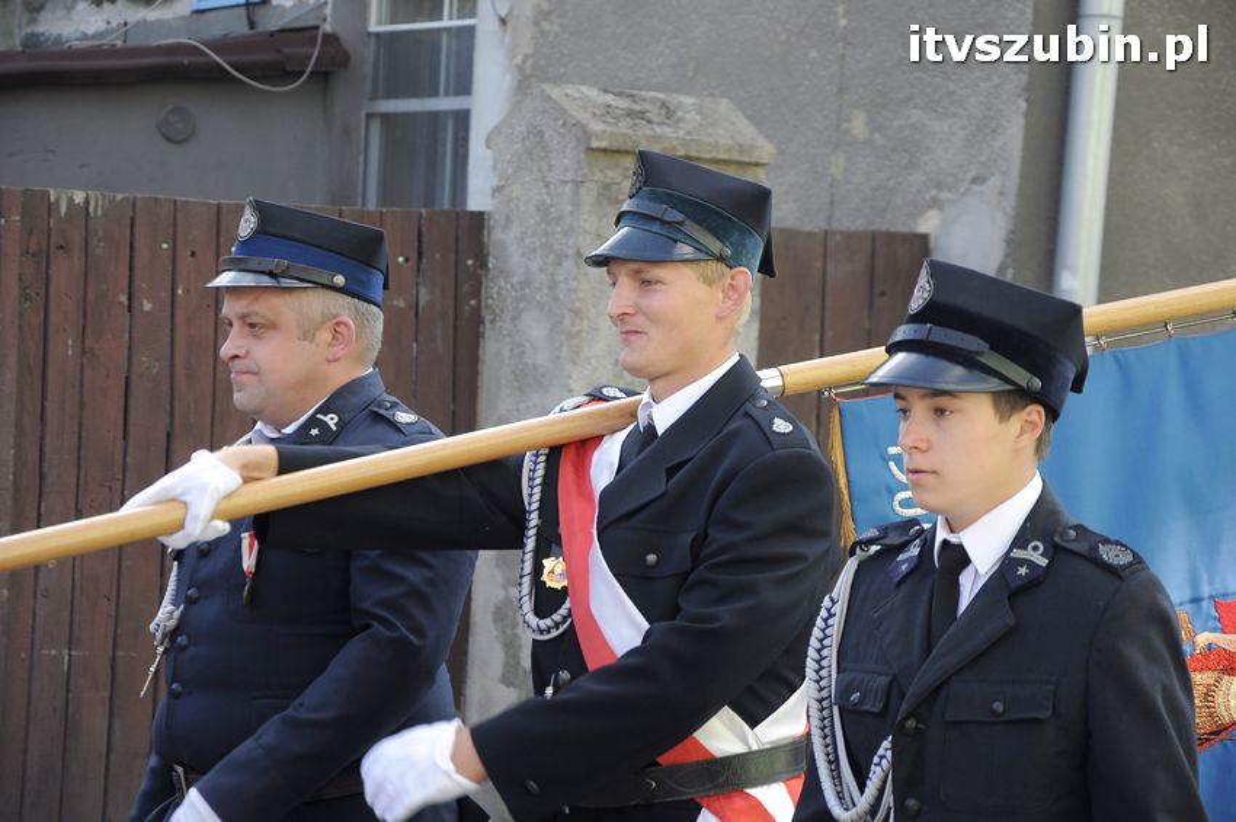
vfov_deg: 11.4
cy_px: 411
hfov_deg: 17.1
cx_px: 618
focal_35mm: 120
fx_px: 4116
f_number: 5.3
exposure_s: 1/250
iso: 400
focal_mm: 80
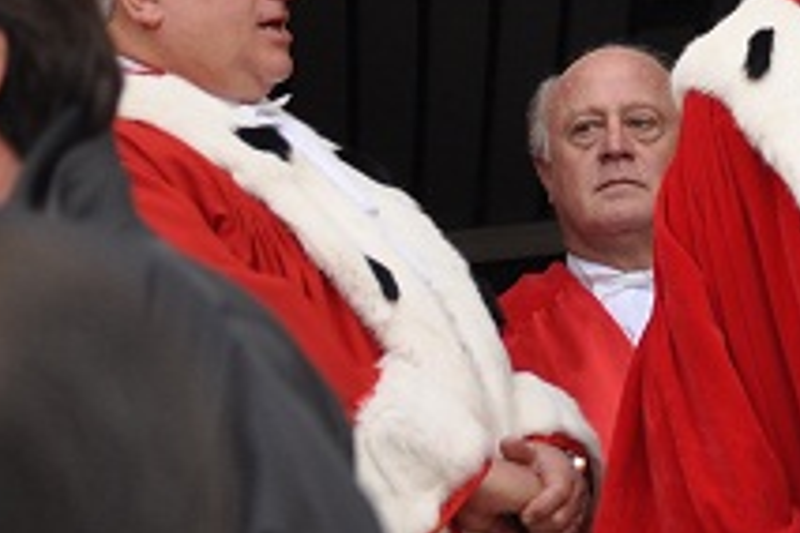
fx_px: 8199
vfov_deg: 3.7
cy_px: 41
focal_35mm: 369
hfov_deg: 5.6
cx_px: 853
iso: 400
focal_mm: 70
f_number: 4.2
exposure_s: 1/500
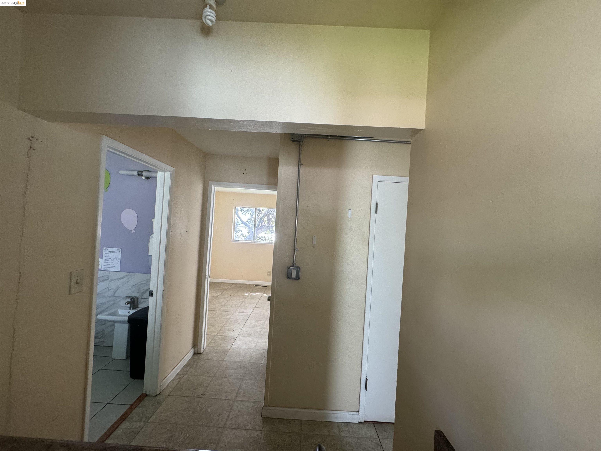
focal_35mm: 14
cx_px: 300
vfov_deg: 85.7
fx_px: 243
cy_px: 226
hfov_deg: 102.1
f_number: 2.2
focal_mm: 2.22
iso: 250
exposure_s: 1/99
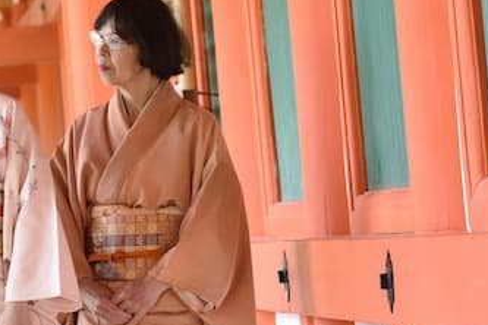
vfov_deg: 3.7
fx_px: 4974
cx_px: -166
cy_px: 110
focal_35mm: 367
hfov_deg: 5.6
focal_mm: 122
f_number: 6.3
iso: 2000
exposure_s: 1/200
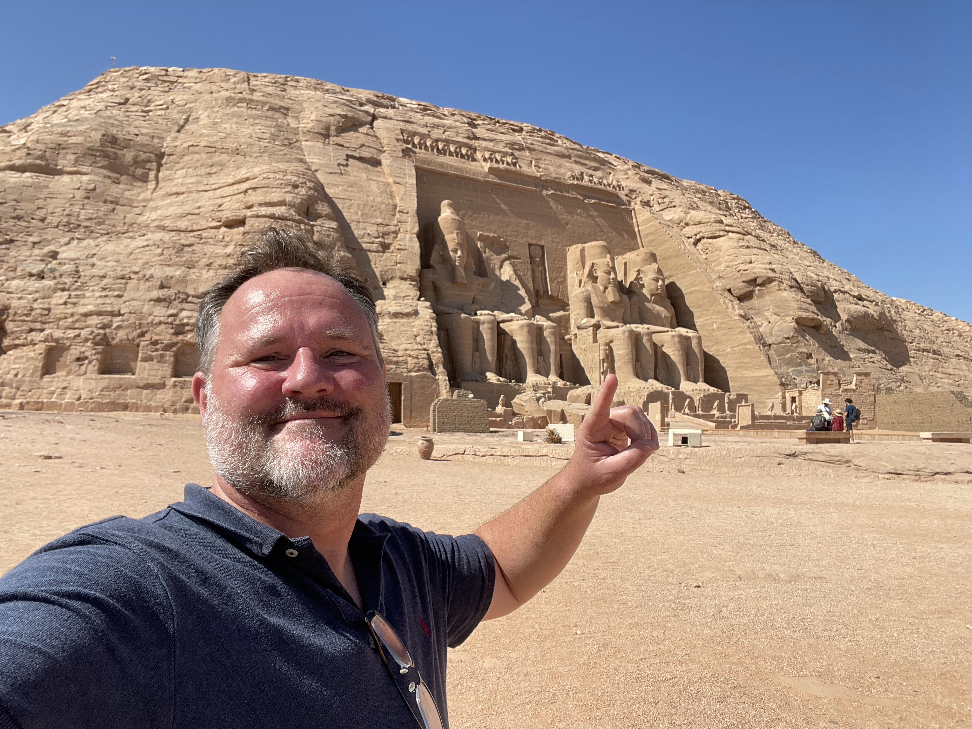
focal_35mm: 23
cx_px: 486
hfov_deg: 73.9
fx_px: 646
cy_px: 364
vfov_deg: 58.9
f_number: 2.2
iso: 25
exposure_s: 1/1255
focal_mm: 2.71
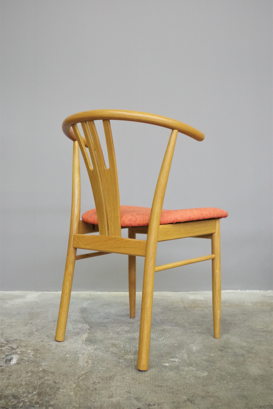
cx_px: 136
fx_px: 409
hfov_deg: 36.9
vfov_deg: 53.1
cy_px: 204
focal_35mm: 36
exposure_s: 1/60
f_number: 4
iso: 3200
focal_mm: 24.38
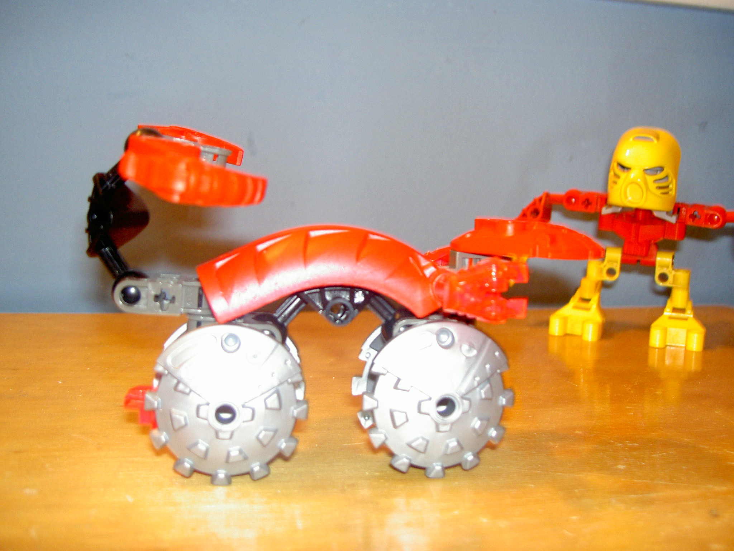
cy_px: 276
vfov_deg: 36.8
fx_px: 827
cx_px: 367
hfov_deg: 47.9
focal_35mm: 39
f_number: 2.8
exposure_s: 1/8
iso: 200
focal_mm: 8
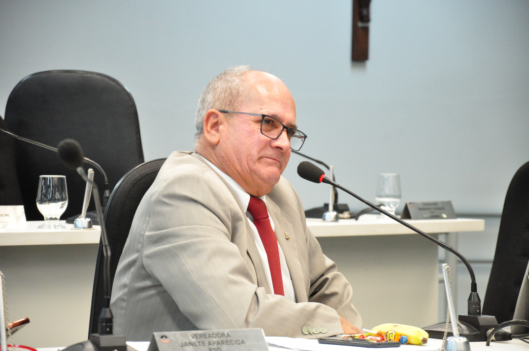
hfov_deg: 13.1
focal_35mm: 158
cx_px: 264
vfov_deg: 8.7
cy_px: 176
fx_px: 2312
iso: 3200
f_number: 5.6
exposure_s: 1/100
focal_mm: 105
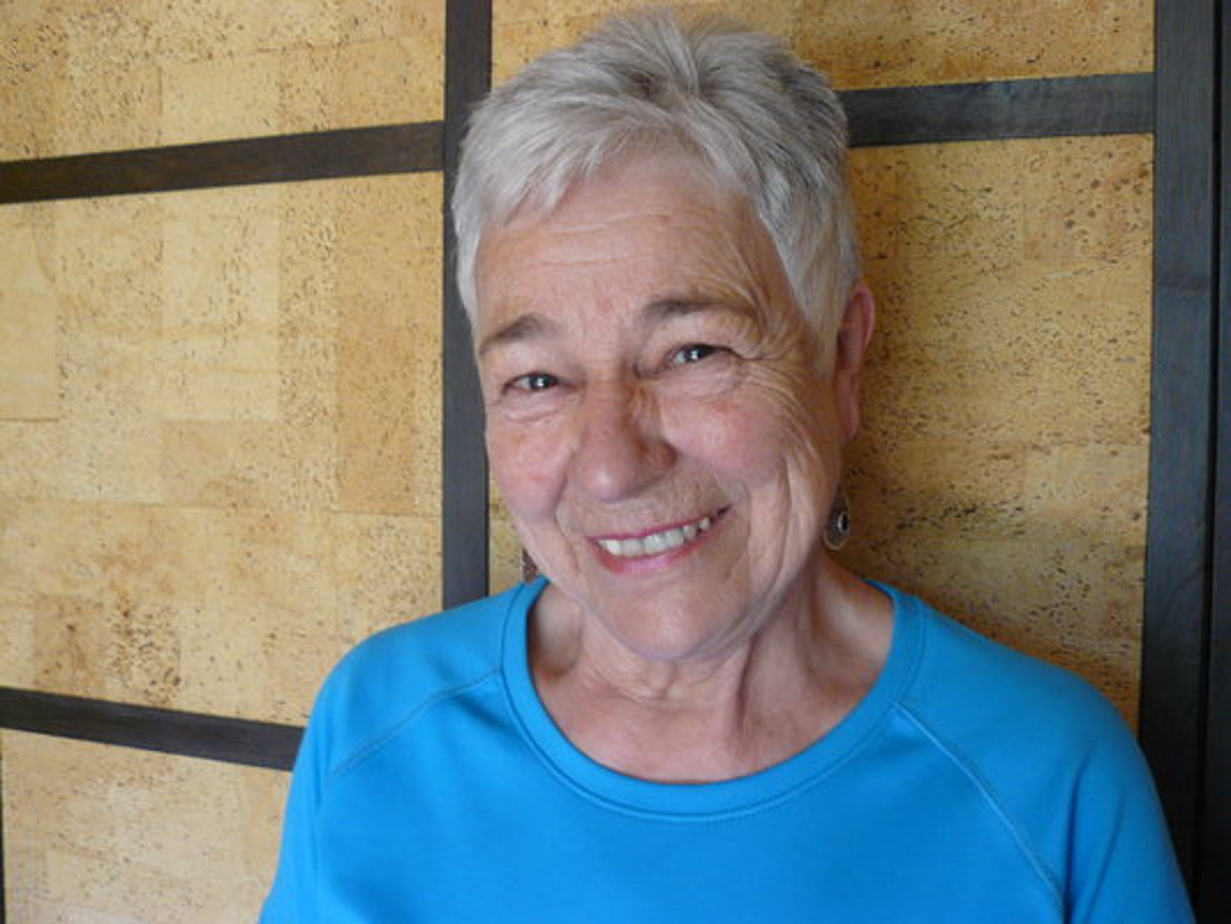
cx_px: 616
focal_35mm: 36
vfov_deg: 39.7
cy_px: 462
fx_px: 1281
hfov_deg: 51.3
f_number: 2.8
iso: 200
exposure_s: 1/30
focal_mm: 6
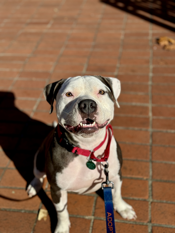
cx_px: 88
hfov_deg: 30.3
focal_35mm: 48
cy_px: 116
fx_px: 324
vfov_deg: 39.7
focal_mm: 6.76
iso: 64
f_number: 1.78
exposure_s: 1/9009
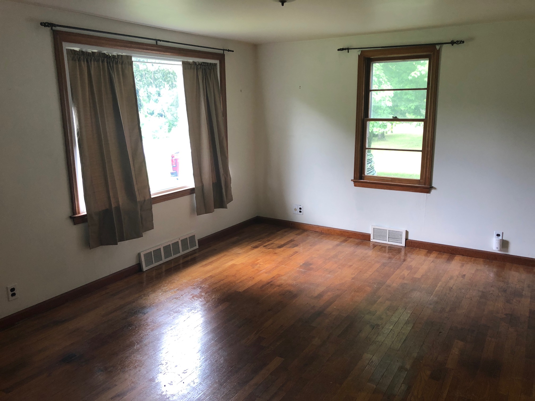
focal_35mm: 28
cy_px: 200
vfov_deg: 49.7
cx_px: 268
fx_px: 433
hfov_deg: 63.4
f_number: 1.8
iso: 32
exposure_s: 1/24
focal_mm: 4
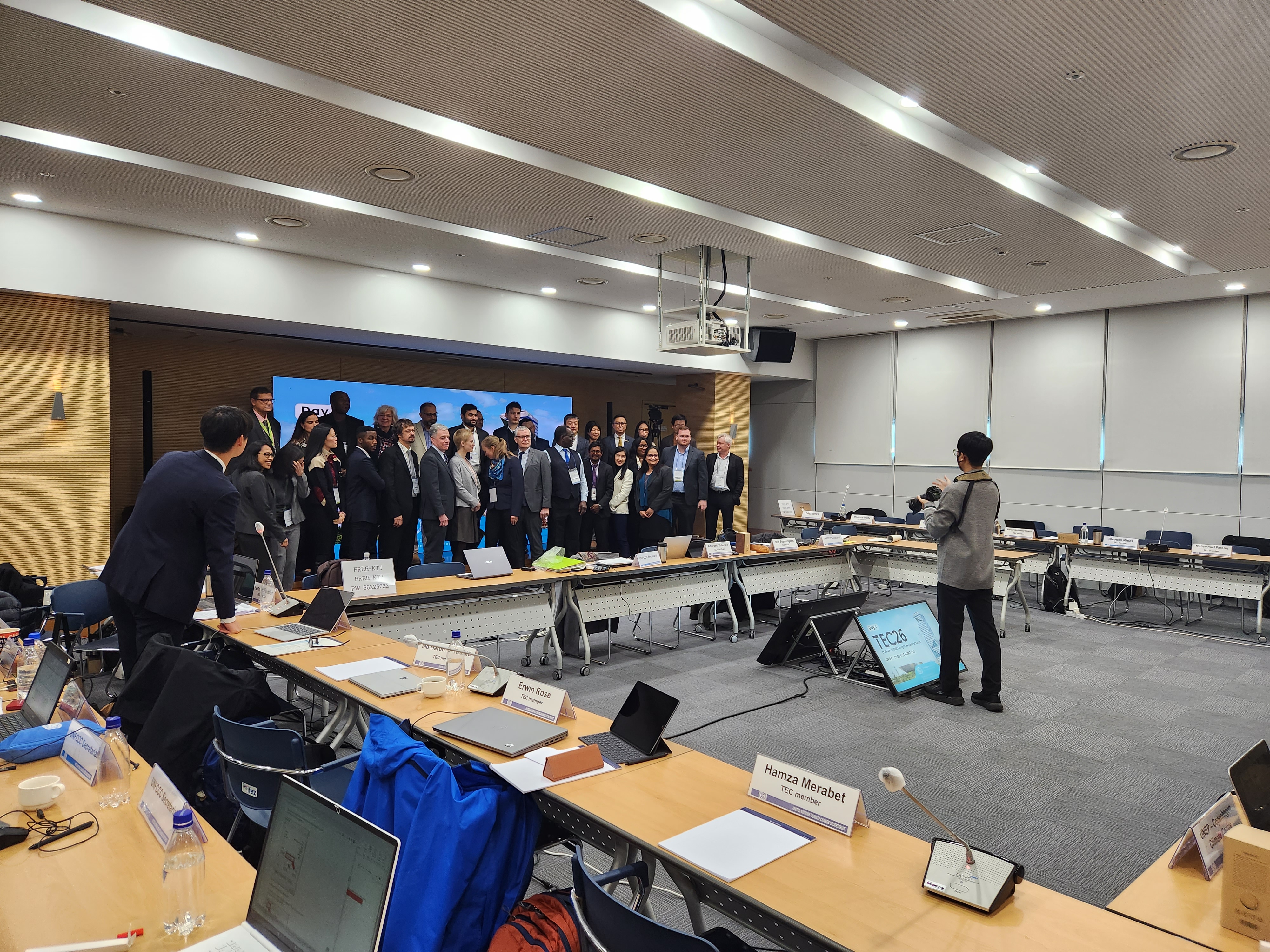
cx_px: 635
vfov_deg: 58.9
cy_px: 476
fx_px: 844
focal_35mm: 23
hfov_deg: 73.9
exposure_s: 1/120
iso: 250
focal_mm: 5.4
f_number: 1.8
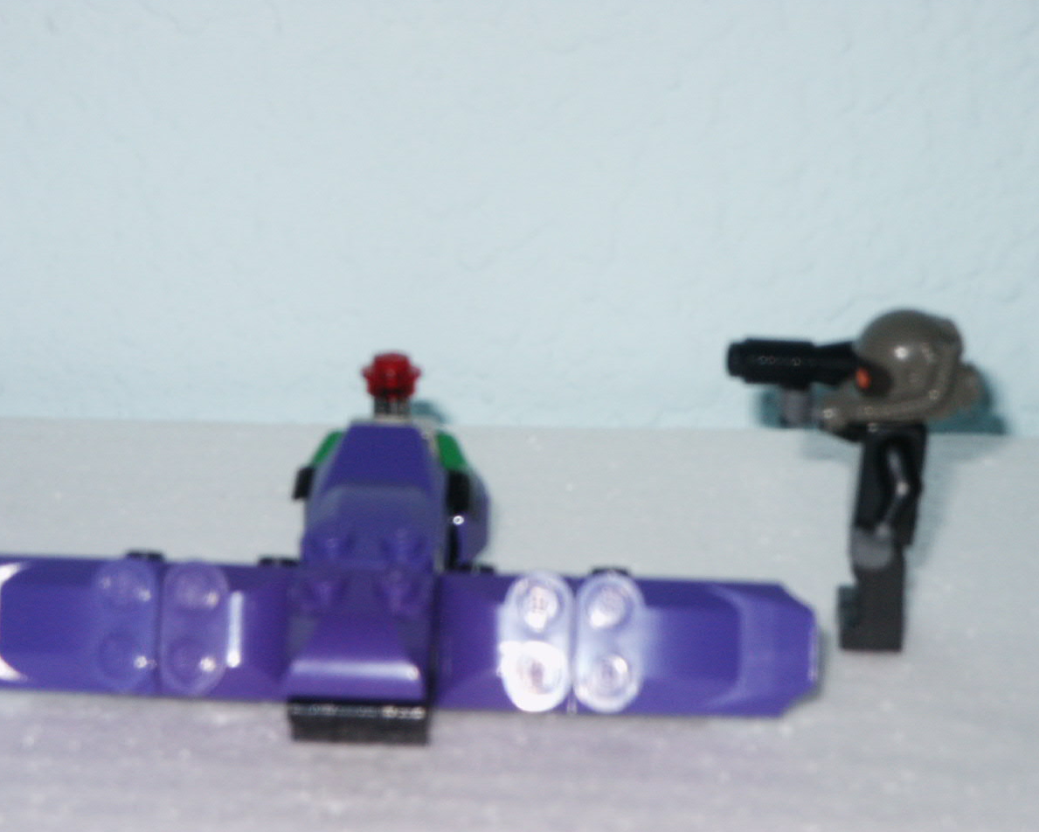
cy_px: 413
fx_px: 4491
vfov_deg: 10.6
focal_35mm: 146
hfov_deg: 13.2
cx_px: 523
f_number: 8
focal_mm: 28.23
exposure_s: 1/125
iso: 200
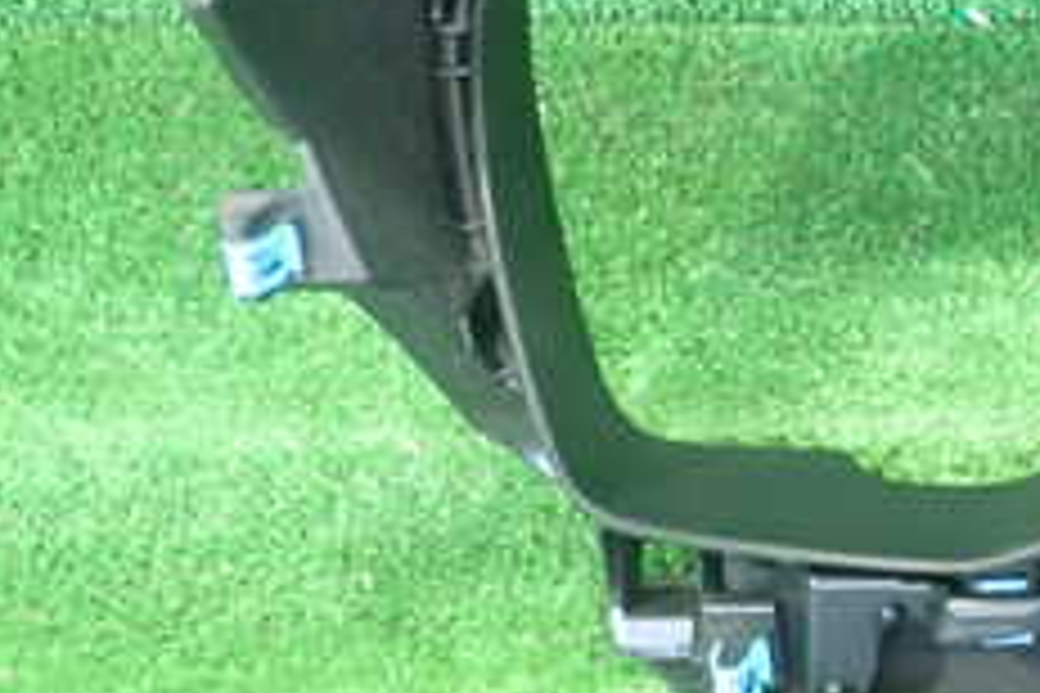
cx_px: 1297
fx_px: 2340
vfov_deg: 16.8
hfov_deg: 22.7
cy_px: 410
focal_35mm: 81
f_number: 2.3
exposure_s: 1/80
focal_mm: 5.5
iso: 800
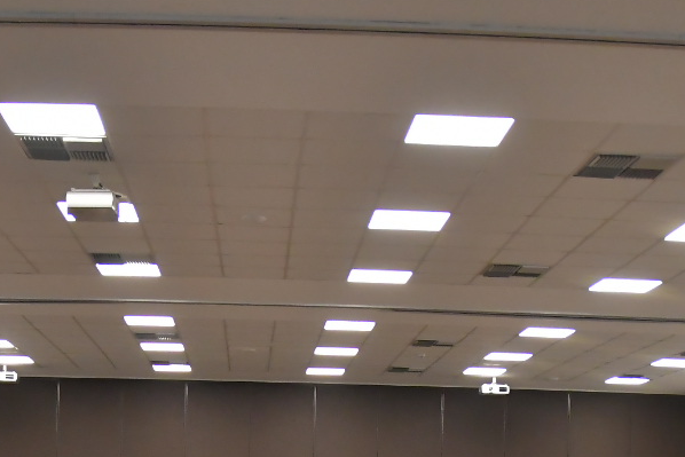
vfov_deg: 19.2
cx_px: 258
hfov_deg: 30.8
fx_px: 1237
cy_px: 610
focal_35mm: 65
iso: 3200
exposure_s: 1/350
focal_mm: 16
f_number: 2.8
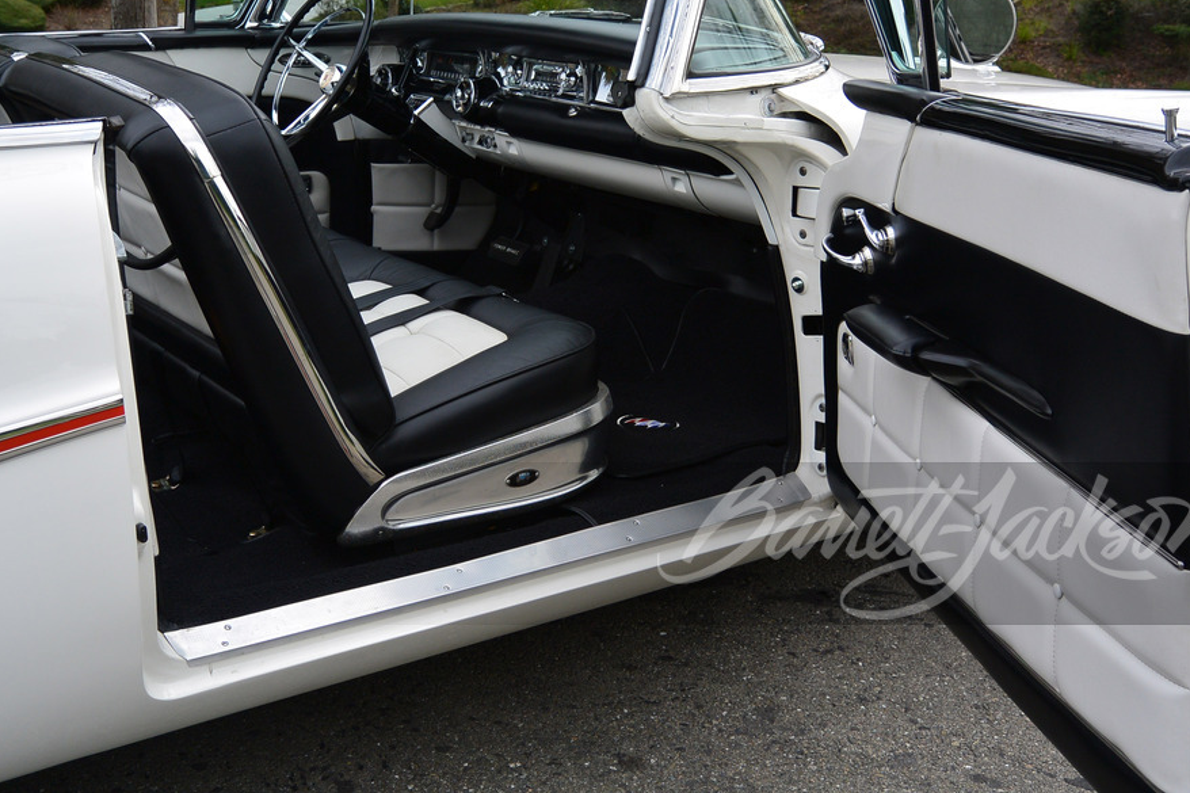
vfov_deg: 32.6
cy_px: 356
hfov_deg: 47.4
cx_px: 640
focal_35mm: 41
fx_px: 1355
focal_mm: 13.5
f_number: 4
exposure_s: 1/250
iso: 100
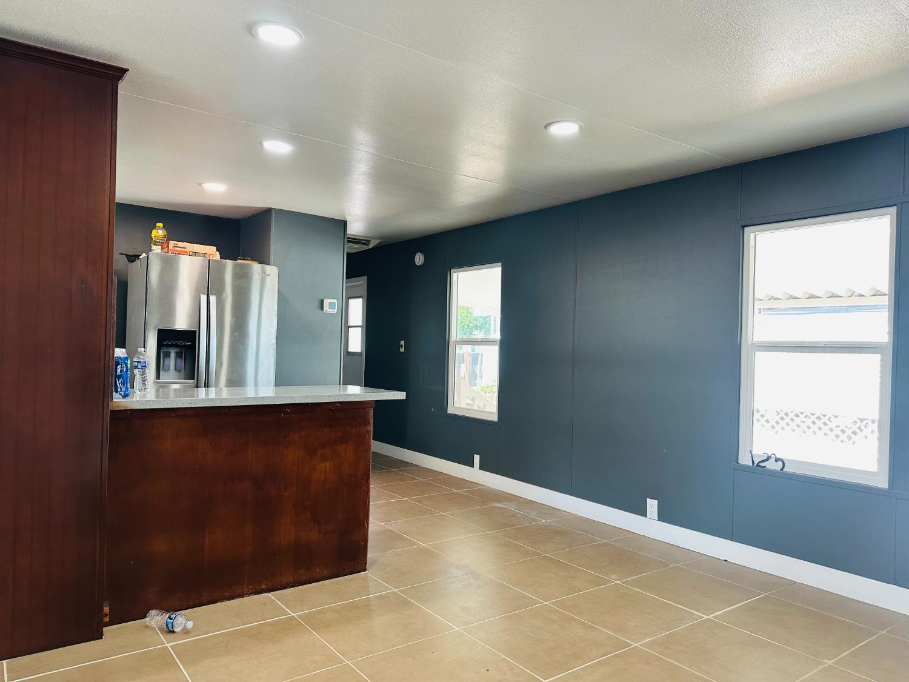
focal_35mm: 24
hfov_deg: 71.6
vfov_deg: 56.8
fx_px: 630
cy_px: 341
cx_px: 454
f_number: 1.78
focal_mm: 6.86
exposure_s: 1/120
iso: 200
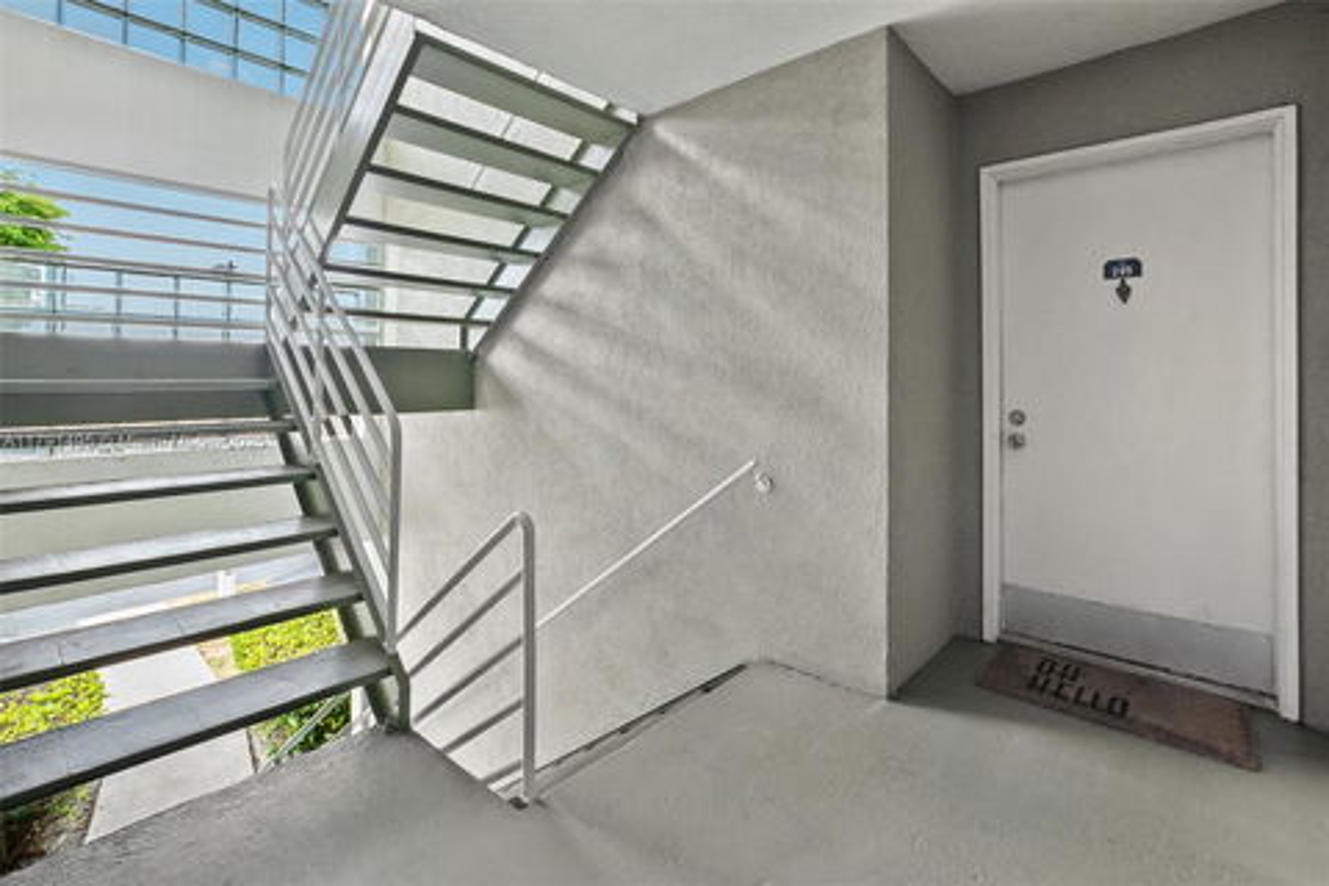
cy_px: 443
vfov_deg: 77.3
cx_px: 664
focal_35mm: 15
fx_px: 554
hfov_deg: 100.4
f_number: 8
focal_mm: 10
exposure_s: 1/15
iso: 640
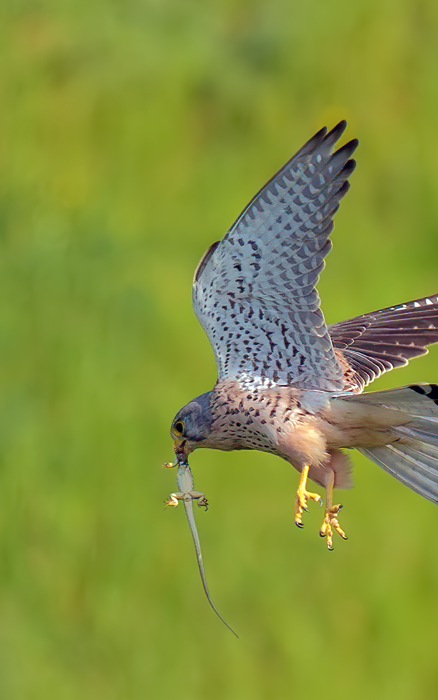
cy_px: 350
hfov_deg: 1.4
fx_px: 17550
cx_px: 162
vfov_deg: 2.3
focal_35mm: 919
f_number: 6.3
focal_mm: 400
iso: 1000
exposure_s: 1/2000
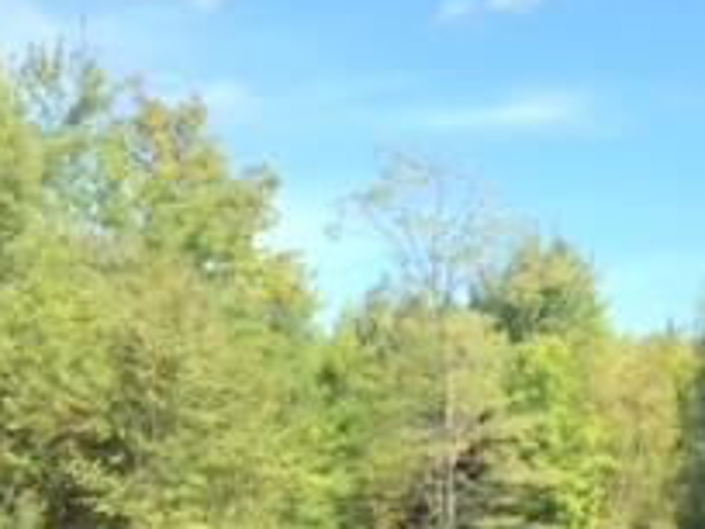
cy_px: 678
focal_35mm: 91
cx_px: 816
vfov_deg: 15.5
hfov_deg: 20.3
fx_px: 1853
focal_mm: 4.15
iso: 25
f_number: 2.2
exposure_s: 1/777
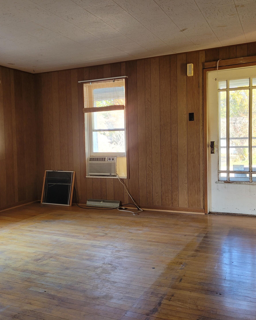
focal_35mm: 34
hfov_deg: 43.3
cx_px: 117
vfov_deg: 52.8
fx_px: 322
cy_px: 160
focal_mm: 5.4
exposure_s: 1/60
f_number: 1.8
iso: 160
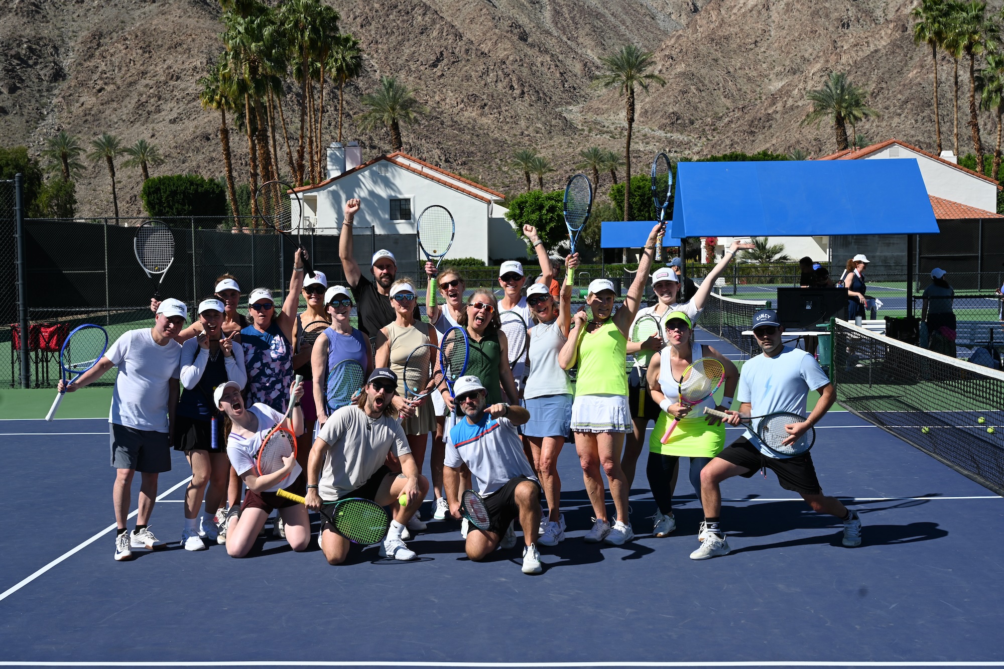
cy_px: 334
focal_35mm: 46
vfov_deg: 29.2
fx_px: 1283
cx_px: 502
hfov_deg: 42.7
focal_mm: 46
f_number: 8
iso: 100
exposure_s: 1/500
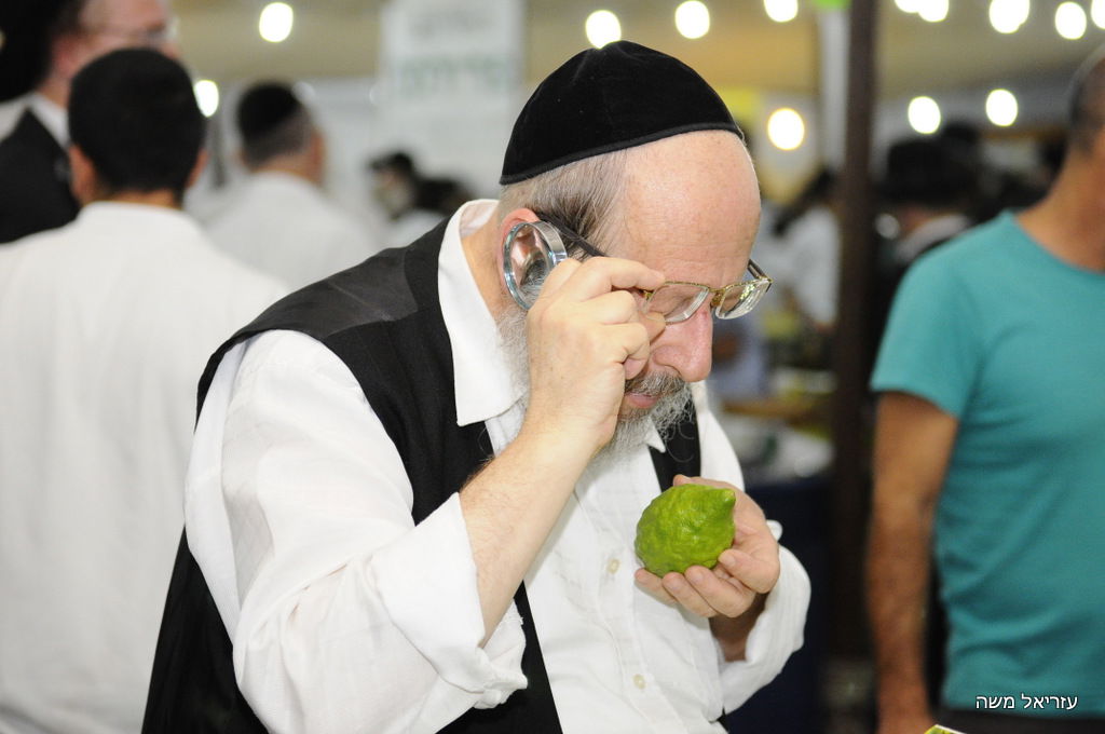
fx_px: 3219
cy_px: 367
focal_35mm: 105
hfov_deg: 19.5
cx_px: 552
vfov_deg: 13.0
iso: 1600
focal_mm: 70
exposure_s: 1/200
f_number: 2.8
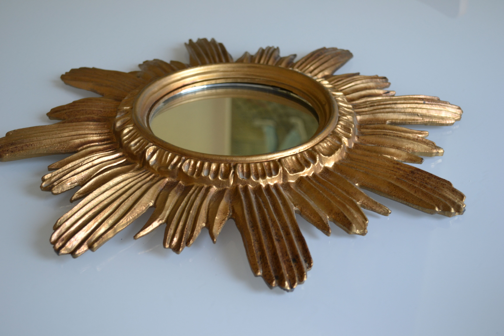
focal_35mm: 52
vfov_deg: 25.8
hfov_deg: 37.9
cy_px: 168
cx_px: 252
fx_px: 735
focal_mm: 35
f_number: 5
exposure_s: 1/25
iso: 400
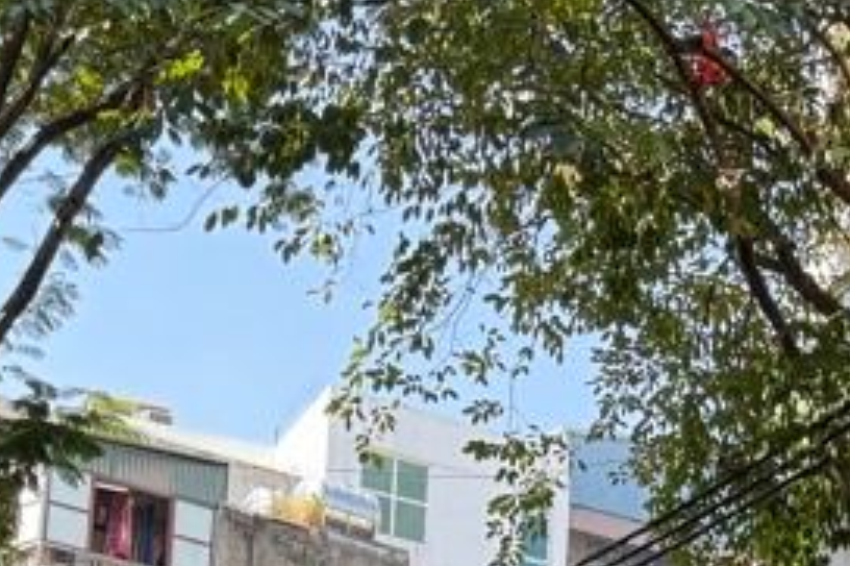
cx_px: 953
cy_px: 1035
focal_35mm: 94
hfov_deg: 20.6
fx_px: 2218
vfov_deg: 13.1
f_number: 1.78
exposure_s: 1/395
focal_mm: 6.76
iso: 100
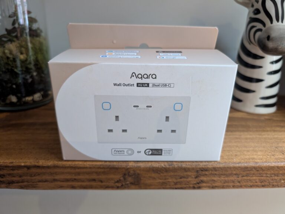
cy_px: 107
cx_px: 142
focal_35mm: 24
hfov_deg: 71.5
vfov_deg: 56.9
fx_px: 198
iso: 1571
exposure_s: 1/68.7
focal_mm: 6.9
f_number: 1.68
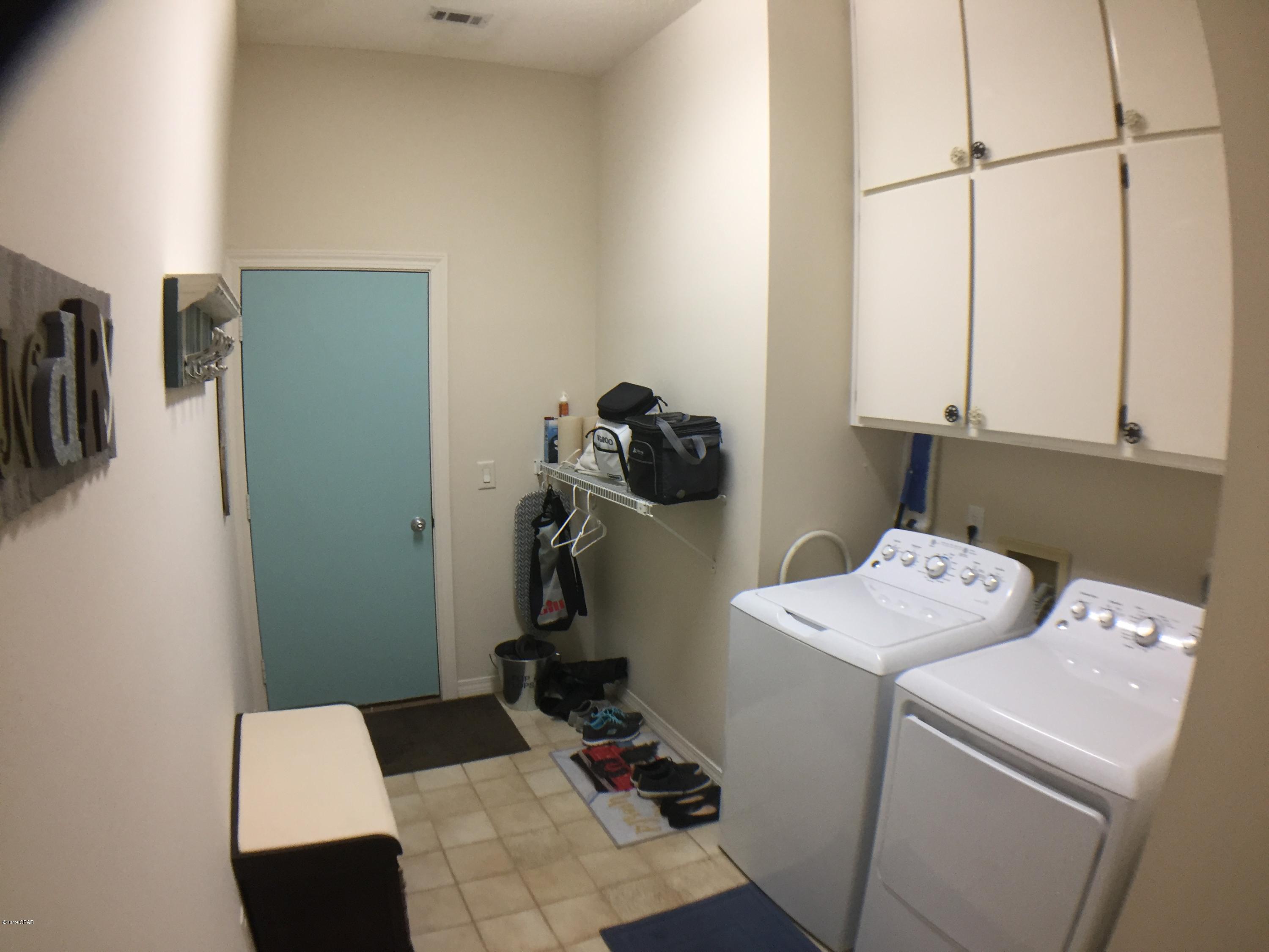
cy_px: 476
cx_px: 634
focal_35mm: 29
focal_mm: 4.15
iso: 50
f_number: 2.2
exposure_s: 1/30
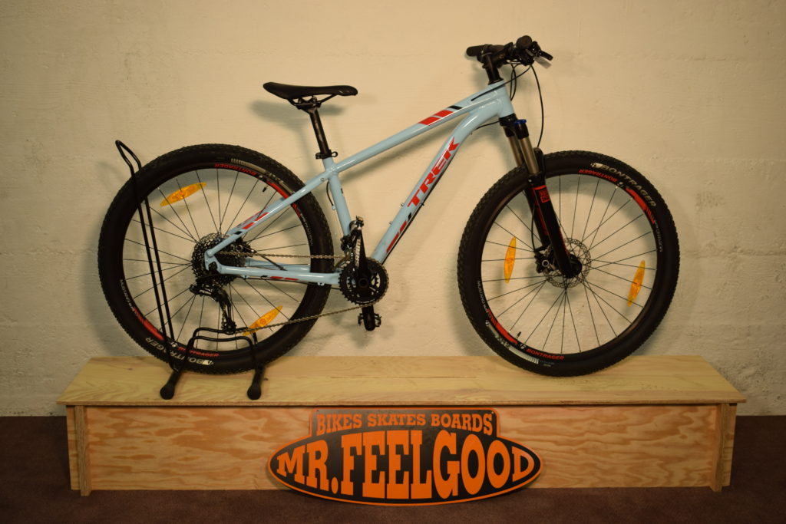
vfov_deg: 29.9
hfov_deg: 43.6
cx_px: 393
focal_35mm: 45
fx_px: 983
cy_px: 262
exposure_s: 1/80
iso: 400
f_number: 4.5
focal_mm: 30
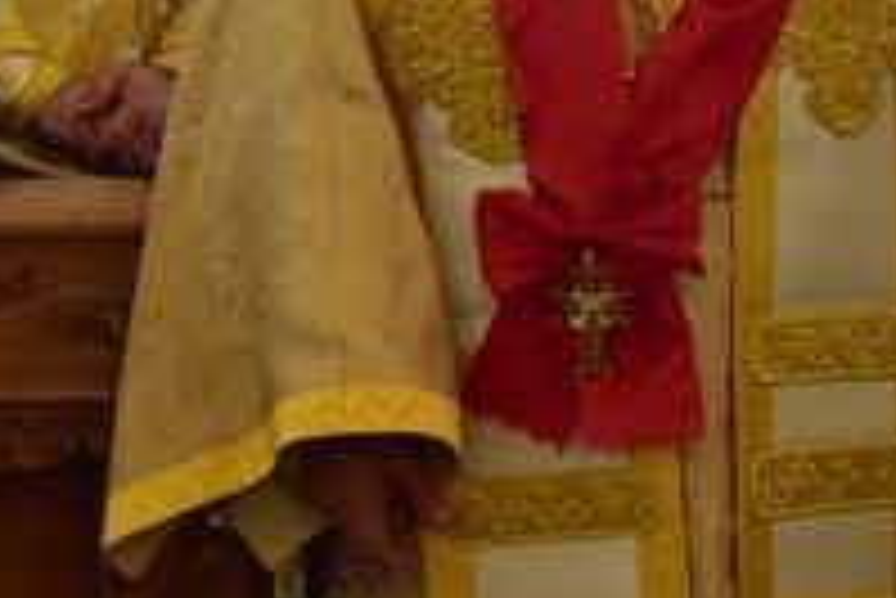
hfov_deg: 12.2
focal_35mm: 163
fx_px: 4060
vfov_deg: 8.4
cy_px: 144
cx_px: 1162
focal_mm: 50
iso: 4000
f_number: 9
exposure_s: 1/125
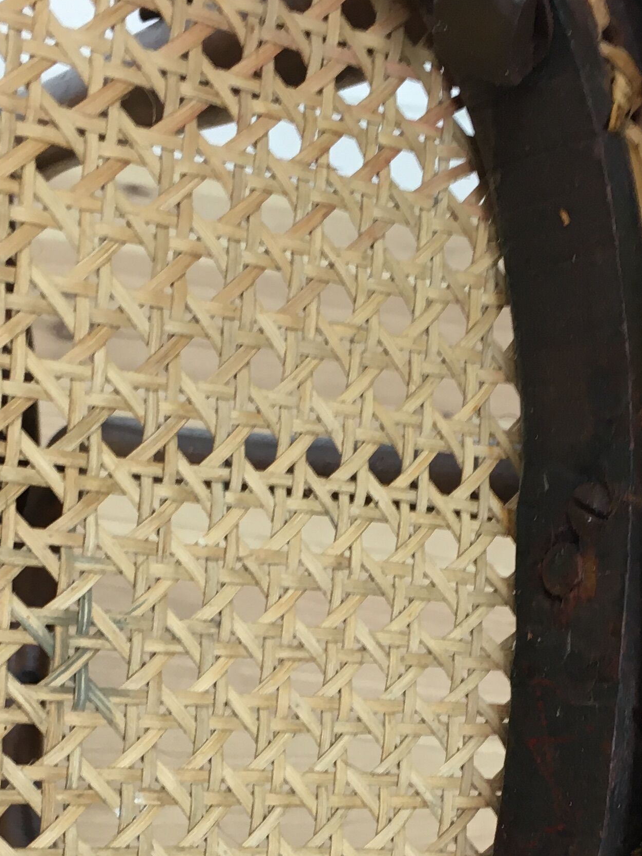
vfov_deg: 26.9
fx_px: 1731
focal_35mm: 70
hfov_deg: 21.0
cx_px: 341
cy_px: 763
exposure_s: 1/33
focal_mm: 4.15
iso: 64
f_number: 2.2
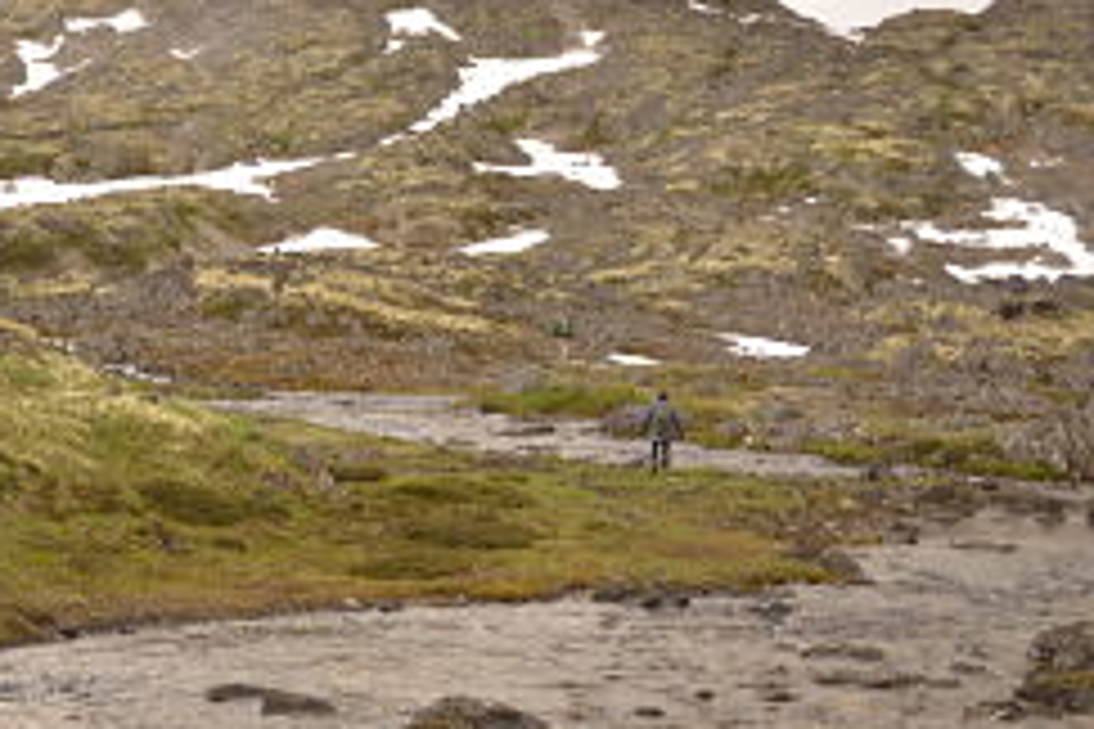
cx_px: 198
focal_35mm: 64
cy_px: 187
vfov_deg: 21.1
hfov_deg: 30.6
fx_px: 1945
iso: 100
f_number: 5
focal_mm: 26
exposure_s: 1/200
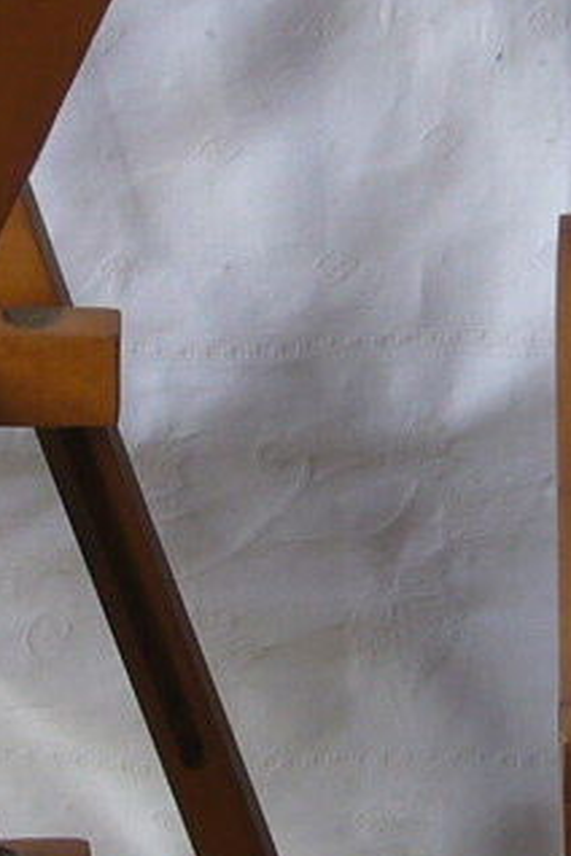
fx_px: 4354
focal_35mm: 183
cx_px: 377
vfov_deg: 11.2
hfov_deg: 7.5
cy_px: 616
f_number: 2.8
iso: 80
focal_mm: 5.8
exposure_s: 1/60
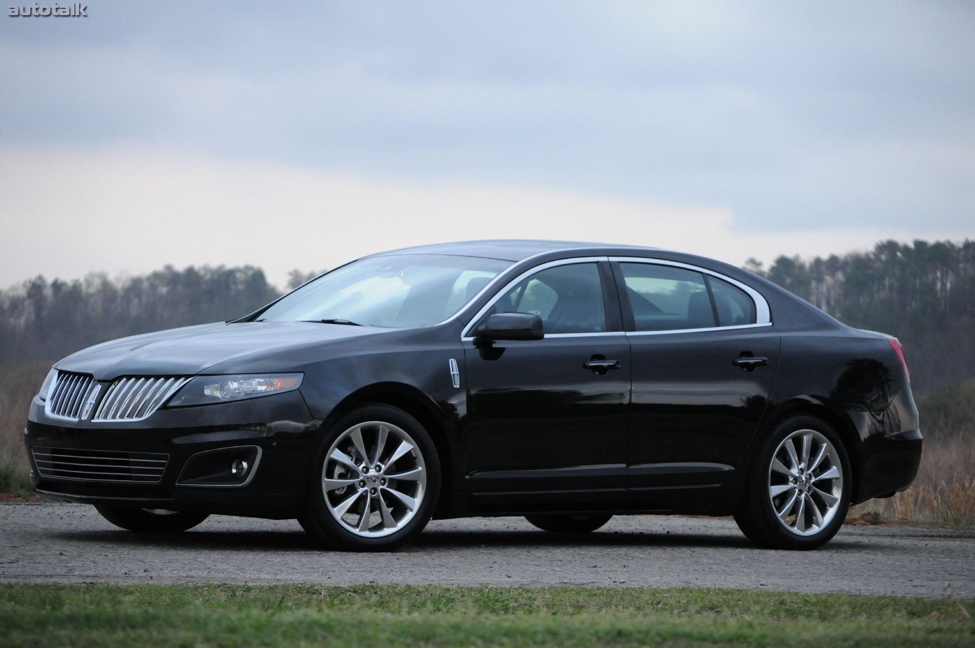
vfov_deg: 9.1
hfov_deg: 13.7
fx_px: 4058
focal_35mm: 150
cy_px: 324
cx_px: 488
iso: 1000
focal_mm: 100
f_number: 4.5
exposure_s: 1/160
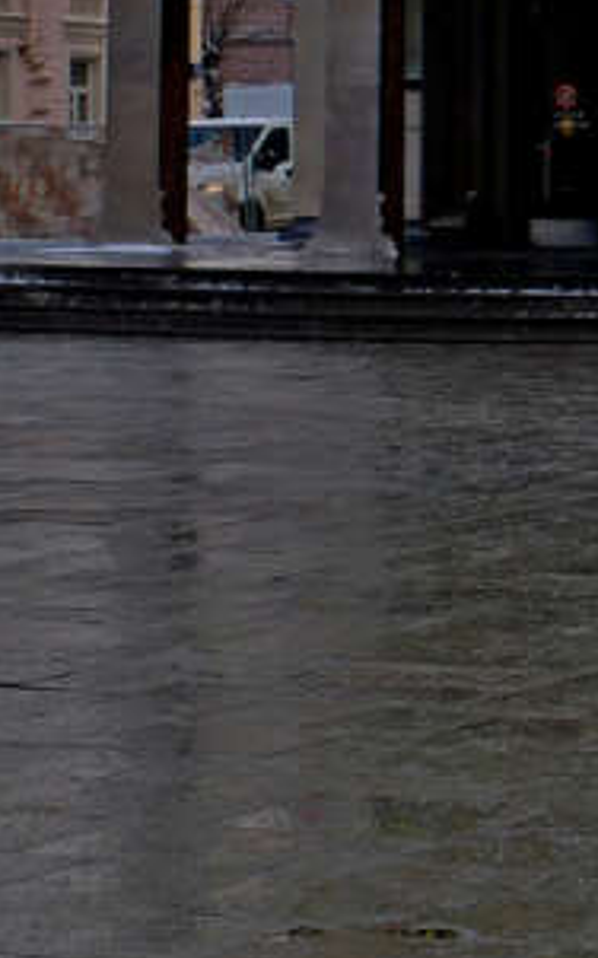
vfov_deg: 15.4
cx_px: 1358
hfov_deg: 8.9
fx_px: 3522
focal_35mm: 135
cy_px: 242
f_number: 8
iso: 200
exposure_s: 1/200
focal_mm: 18
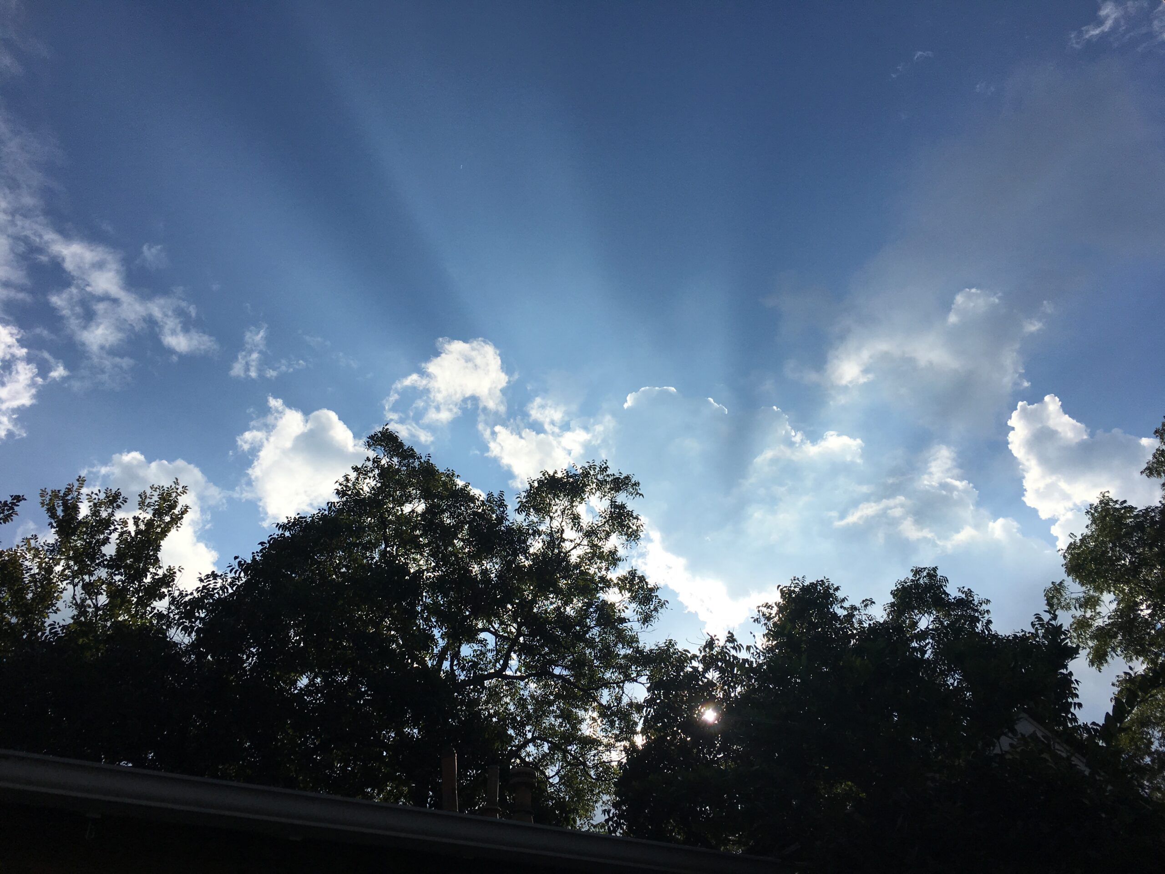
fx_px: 976
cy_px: 437
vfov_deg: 48.2
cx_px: 582
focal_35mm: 29
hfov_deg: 61.7
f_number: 2.2
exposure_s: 1/4525
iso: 25
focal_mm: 4.15
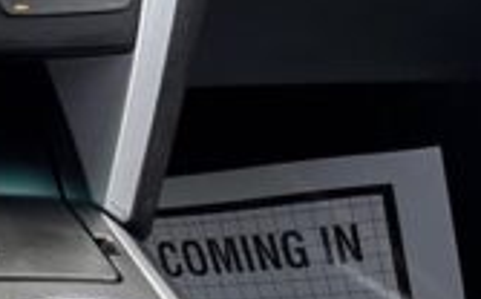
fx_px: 2213
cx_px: -824
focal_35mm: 169
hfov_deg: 10.1
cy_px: 106
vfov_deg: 7.7
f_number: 1.6
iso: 40
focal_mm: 5.96
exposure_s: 1/121
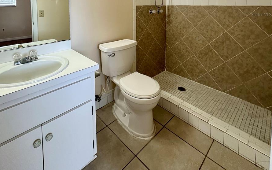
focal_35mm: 20
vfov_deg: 51.9
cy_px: 14
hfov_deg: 85.1
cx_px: 135
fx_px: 148
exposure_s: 1/120
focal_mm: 2.22
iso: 200
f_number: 2.2
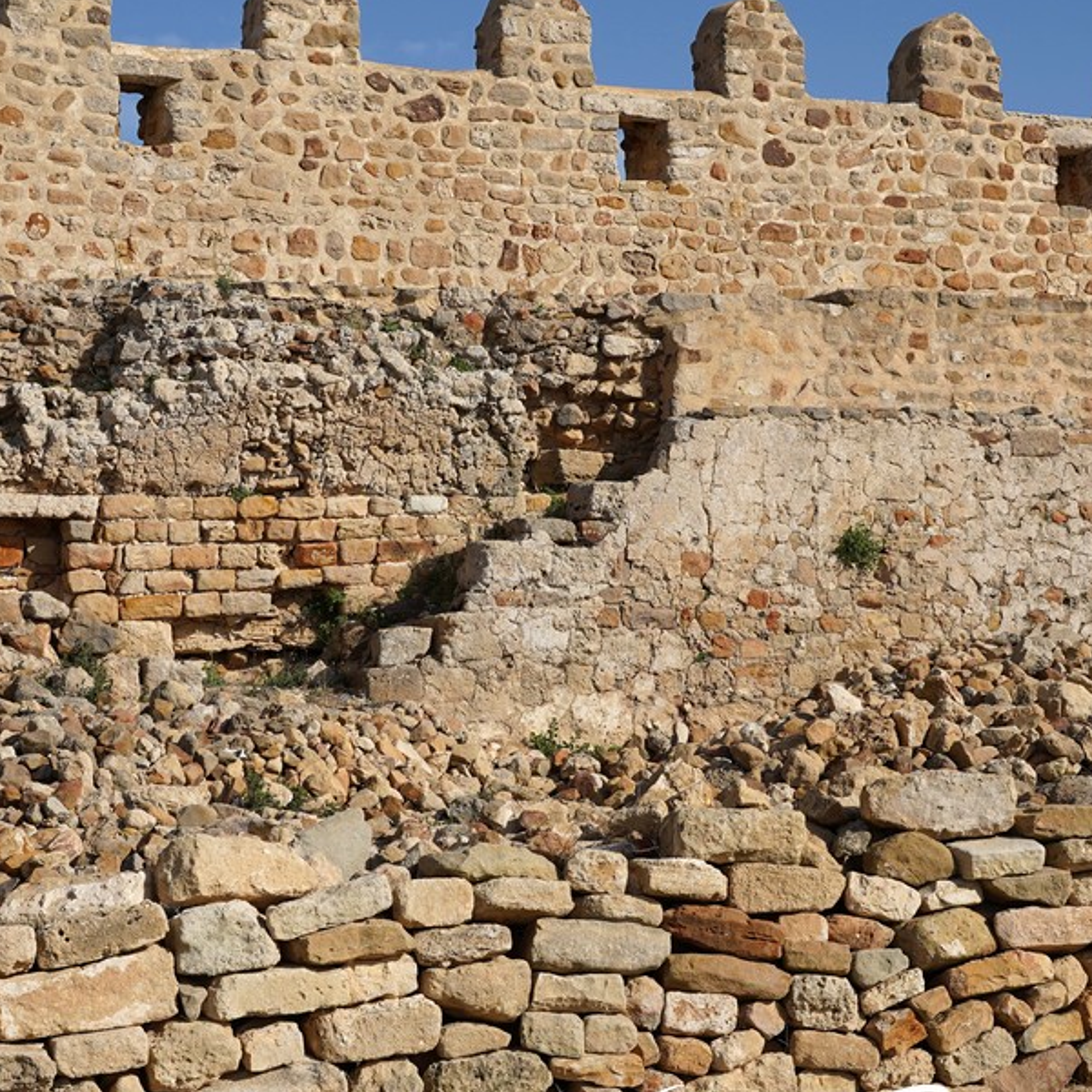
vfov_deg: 25.3
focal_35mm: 68
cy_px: 482
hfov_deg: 25.4
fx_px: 2427
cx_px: 508
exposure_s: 1/500
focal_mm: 40
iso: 100
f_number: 8
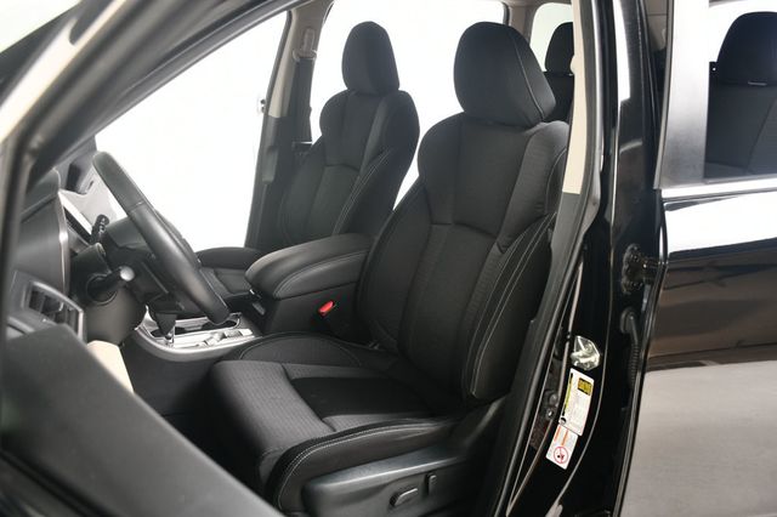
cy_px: 258
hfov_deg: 62.0
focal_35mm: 30
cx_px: 388
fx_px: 647
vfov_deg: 43.6
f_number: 3.5
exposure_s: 1/160
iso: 100
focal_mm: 20
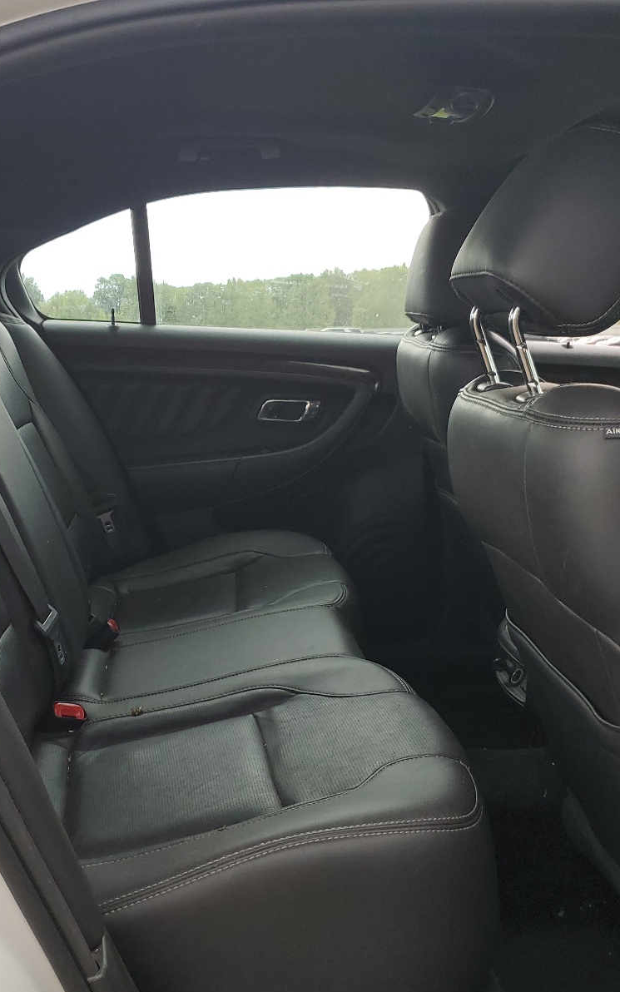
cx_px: 201
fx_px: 1000
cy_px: 498
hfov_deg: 34.1
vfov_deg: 52.7
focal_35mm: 37
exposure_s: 1/244
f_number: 1.5
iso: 50
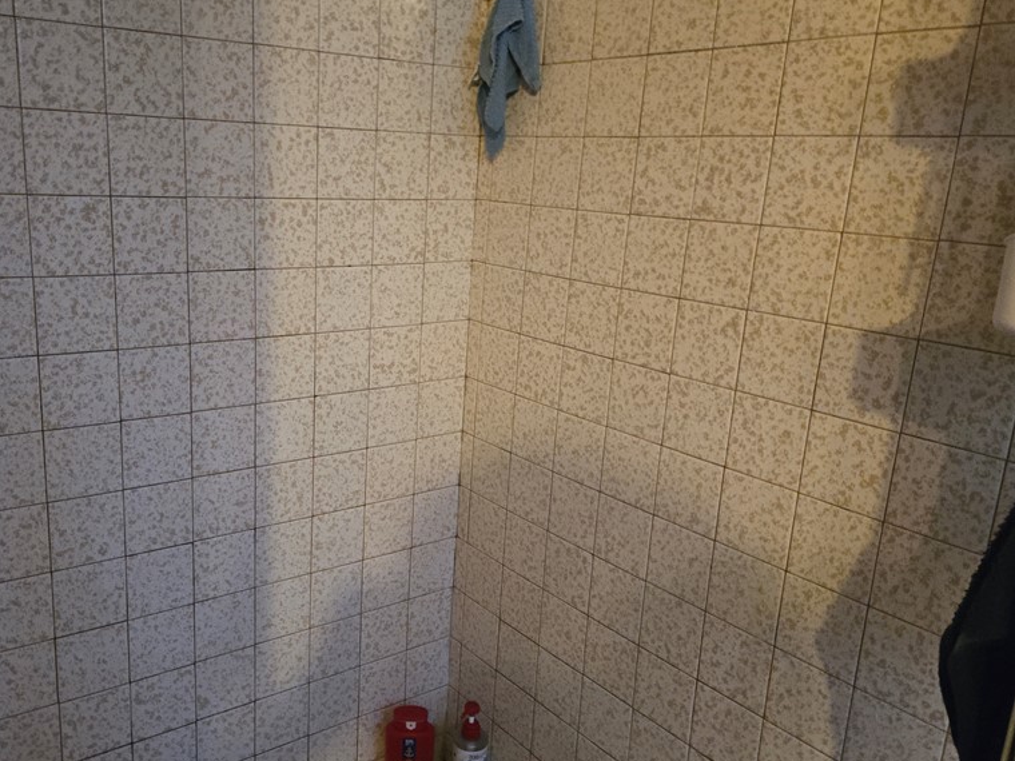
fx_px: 909
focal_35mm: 31
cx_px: 417
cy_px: 385
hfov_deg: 58.0
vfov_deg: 45.4
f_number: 1.8
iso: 1000
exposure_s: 1/60
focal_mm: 5.4
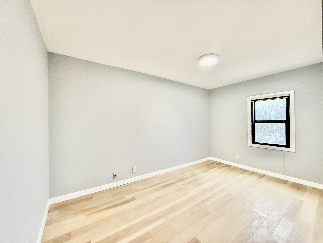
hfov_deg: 102.1
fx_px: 131
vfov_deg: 85.7
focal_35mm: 14
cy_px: 122
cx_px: 162
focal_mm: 2.22
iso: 250
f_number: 2.2
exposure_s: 1/120
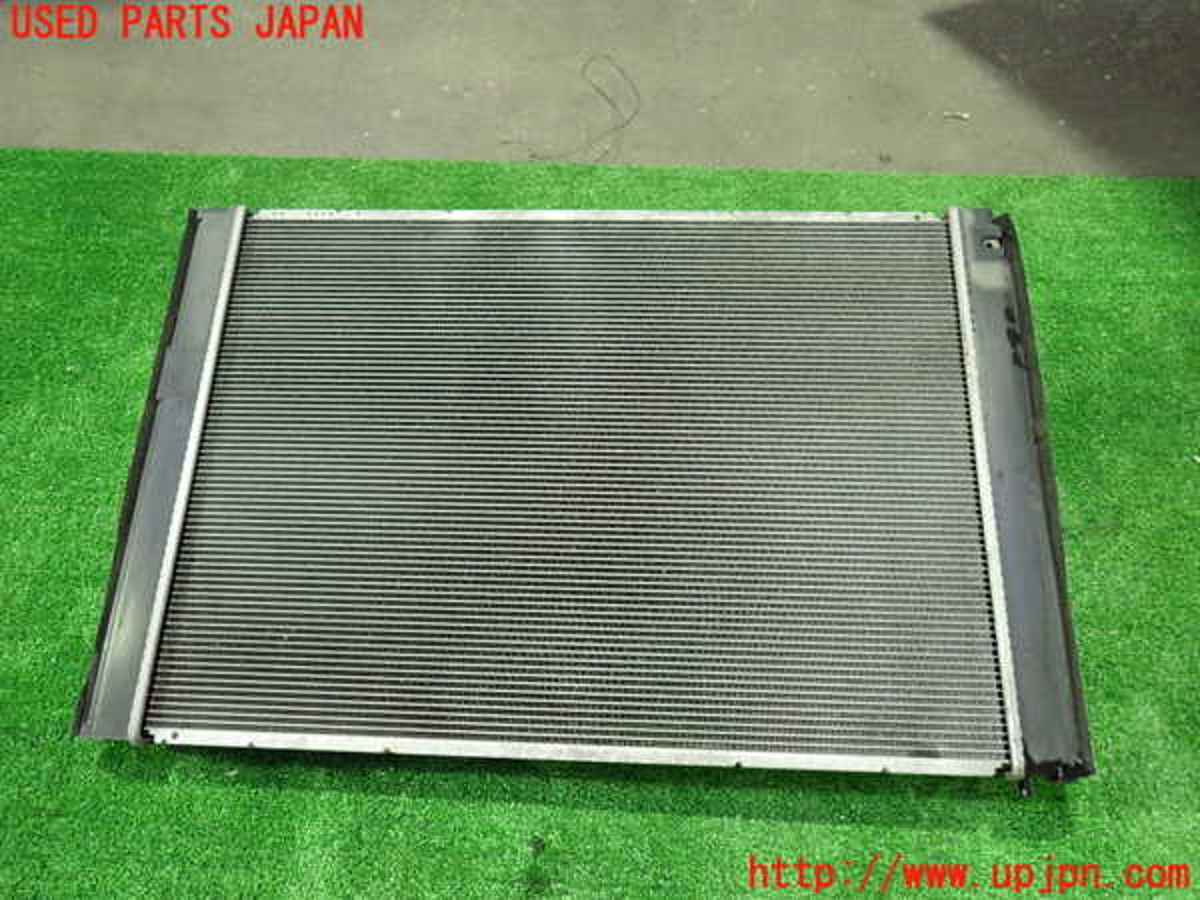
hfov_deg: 69.4
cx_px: 600
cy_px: 450
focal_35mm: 25
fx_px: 867
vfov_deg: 54.9
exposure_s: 1/20
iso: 800
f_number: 2
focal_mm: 4.5
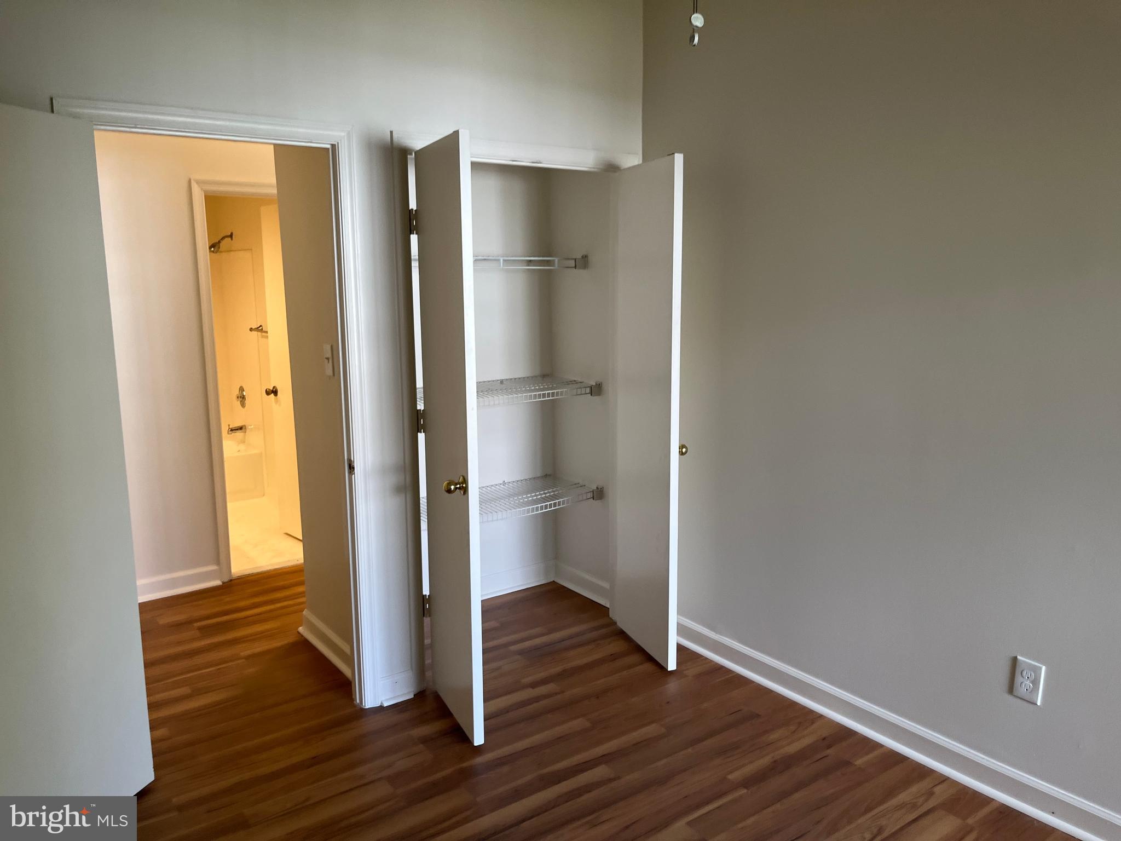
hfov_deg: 67.3
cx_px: 560
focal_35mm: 26
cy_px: 420
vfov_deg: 53.1
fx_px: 842
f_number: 1.6
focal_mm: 5.1
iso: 80
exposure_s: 1/60
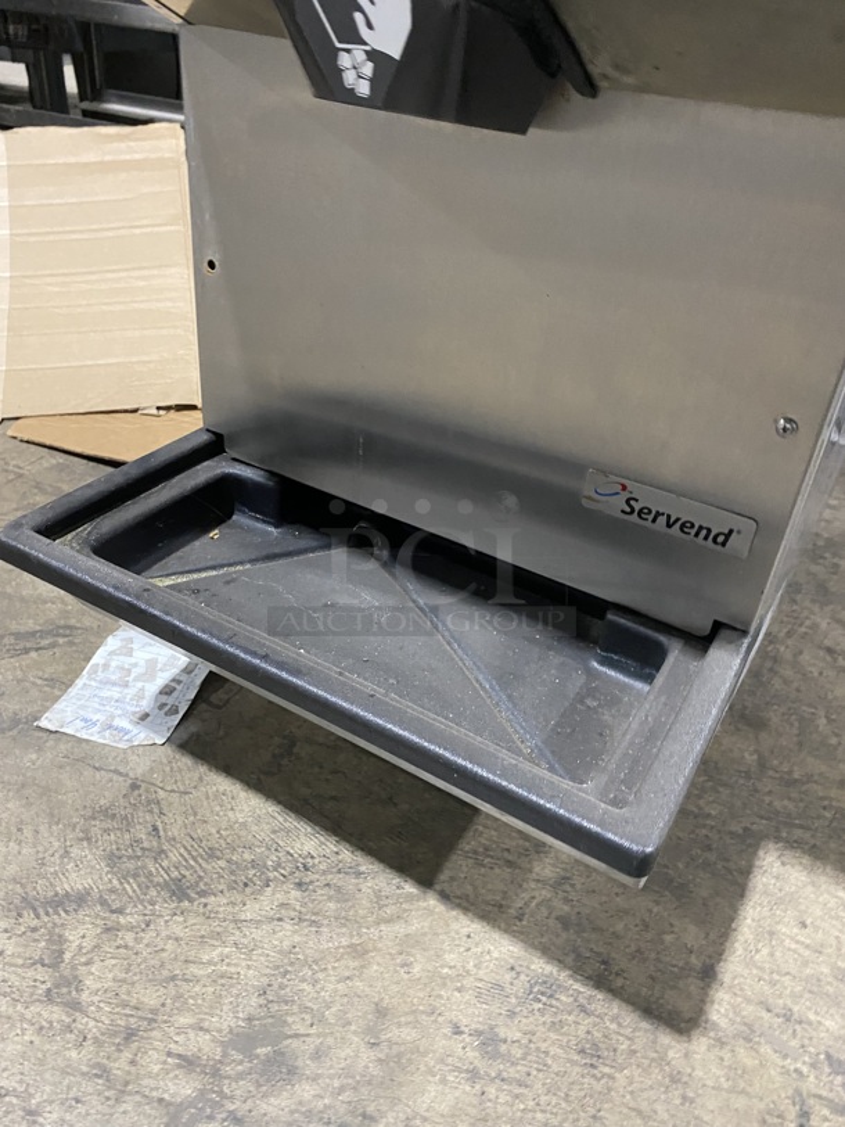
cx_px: 422
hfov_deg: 53.1
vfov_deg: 67.3
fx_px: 846
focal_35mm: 26
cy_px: 564
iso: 500
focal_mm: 4.25
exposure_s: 1/50
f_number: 1.8
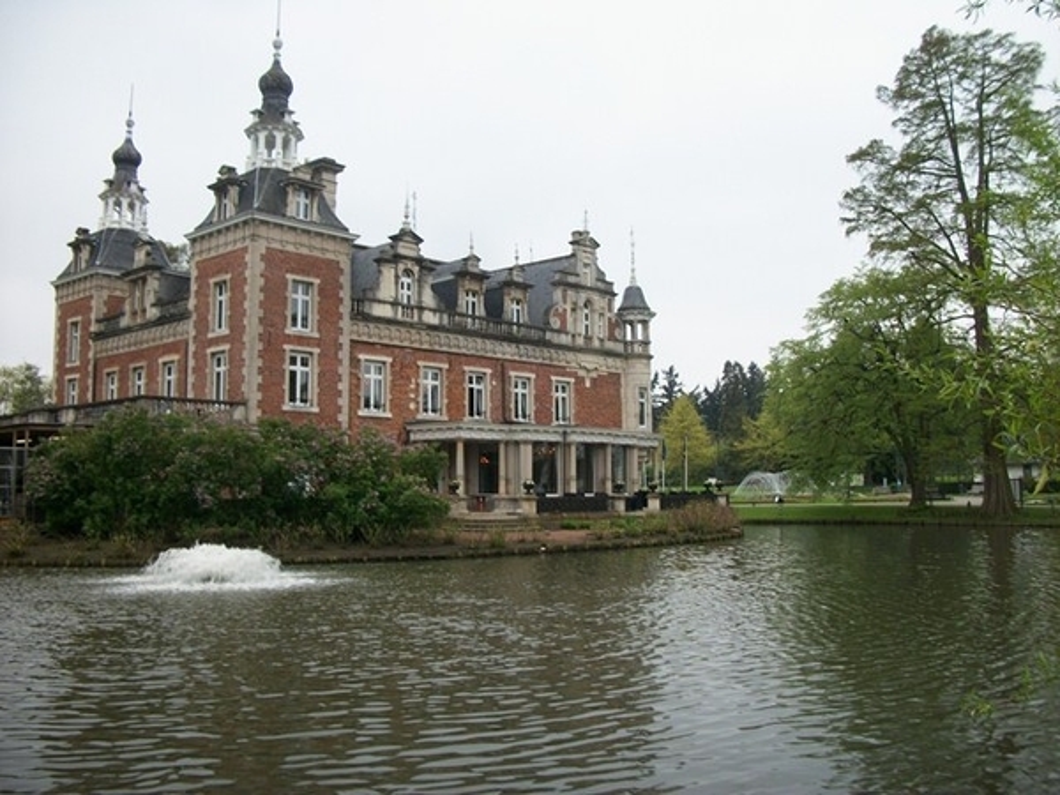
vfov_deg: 44.2
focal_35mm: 32
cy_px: 398
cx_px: 530
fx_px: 980
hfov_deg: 56.8
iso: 80
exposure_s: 1/40
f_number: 8.8
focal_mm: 5.7
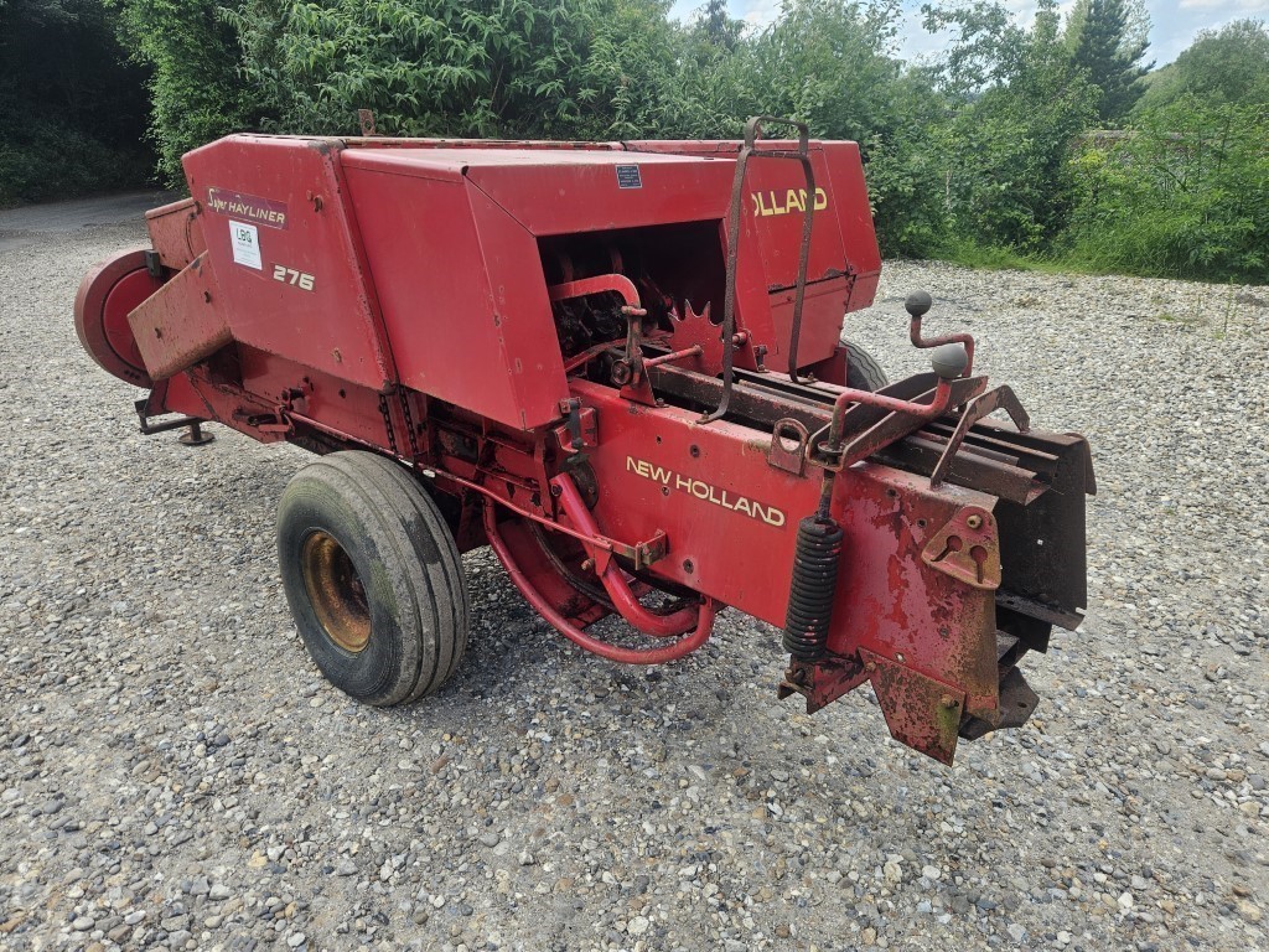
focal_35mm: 23
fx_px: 843
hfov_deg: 73.9
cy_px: 476
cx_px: 634
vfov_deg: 58.9
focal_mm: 5.4
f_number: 1.8
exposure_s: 1/287
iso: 25
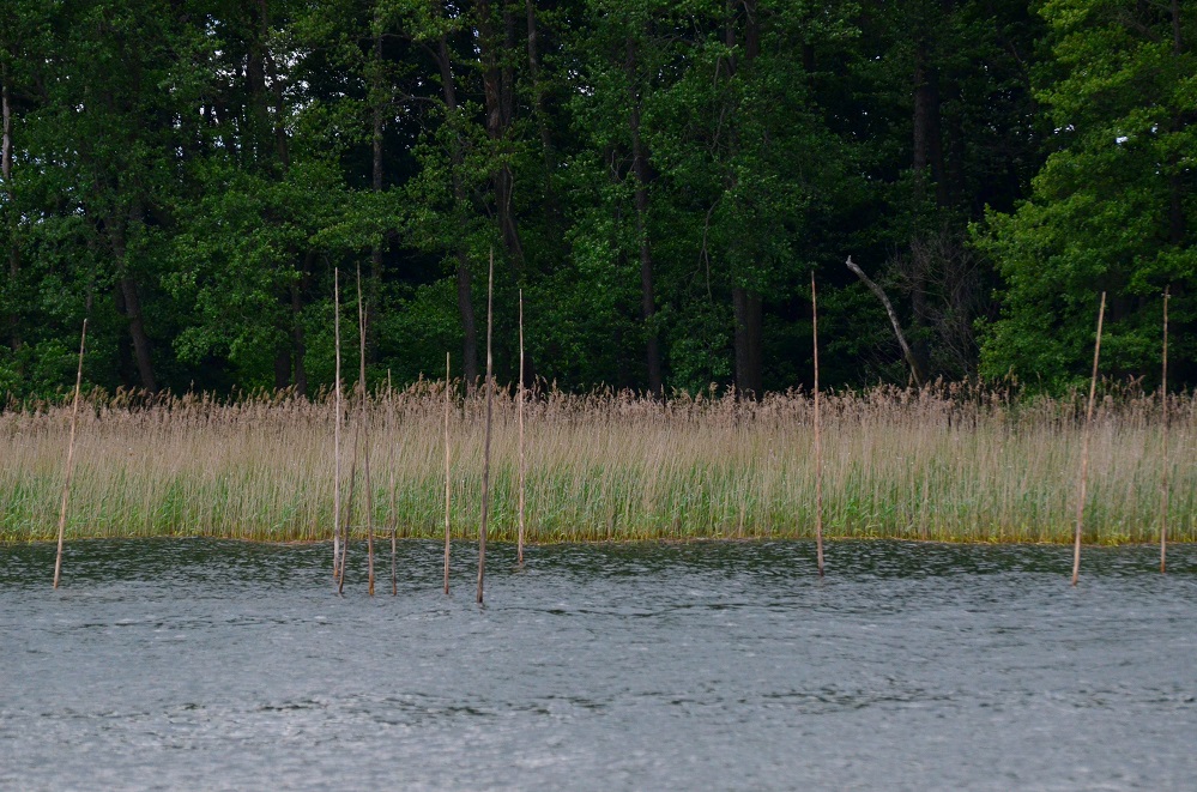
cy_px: 396
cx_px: 598
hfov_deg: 8.3
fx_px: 8210
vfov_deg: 5.5
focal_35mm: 248
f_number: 5
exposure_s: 1/6400
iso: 1250
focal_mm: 165
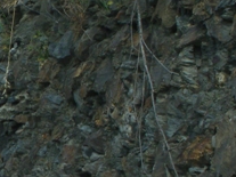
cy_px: 22
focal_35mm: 130
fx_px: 886
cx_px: -74
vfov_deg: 11.3
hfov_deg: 14.5
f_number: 6.2
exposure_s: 1/100
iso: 64
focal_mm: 7.5
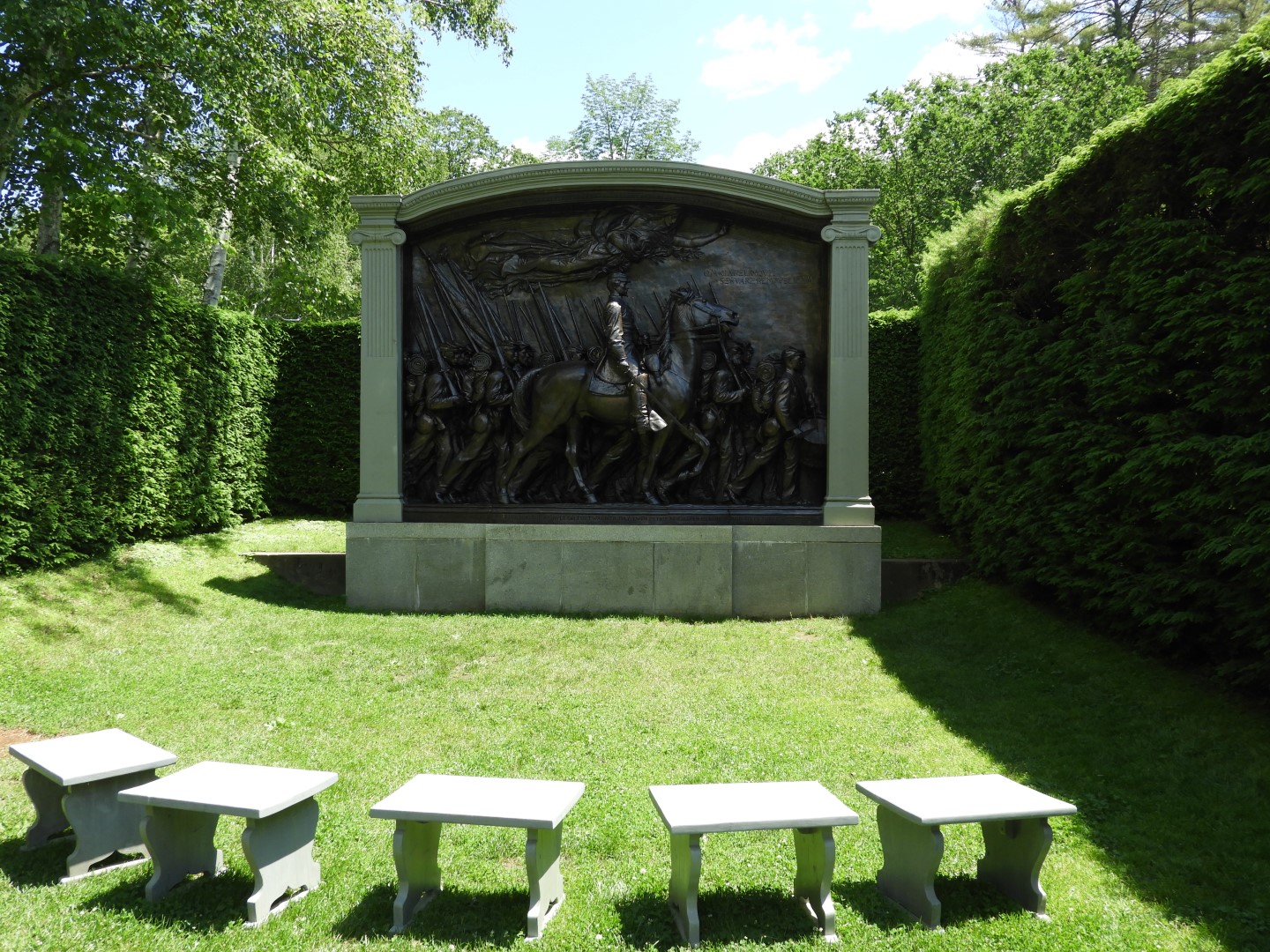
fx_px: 1101
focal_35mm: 30
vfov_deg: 46.8
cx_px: 635
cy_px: 476
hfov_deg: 60.0
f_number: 3.5
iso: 100
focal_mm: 5.4
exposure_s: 1/400
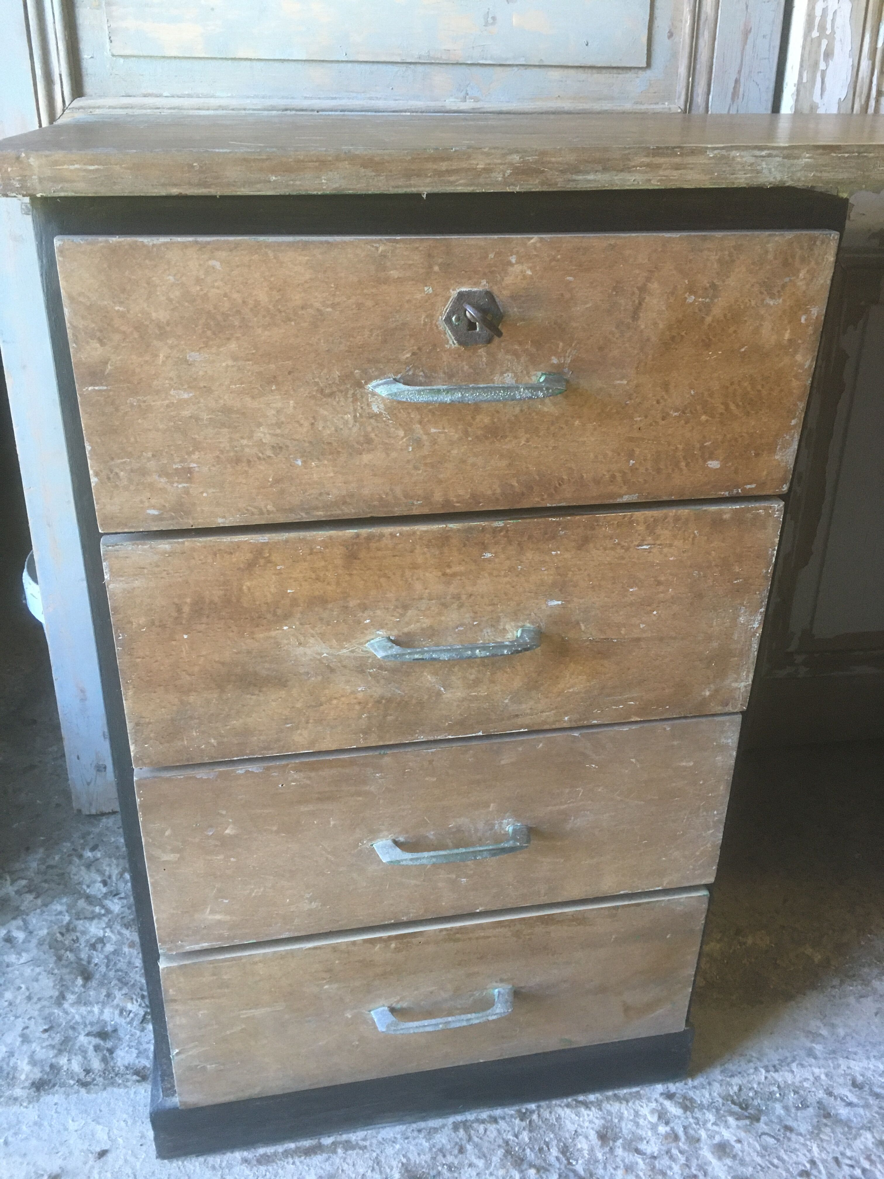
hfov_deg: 48.2
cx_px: 442
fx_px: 987
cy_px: 590
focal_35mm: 29
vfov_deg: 61.7
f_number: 2.2
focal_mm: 4.15
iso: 200
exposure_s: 1/33
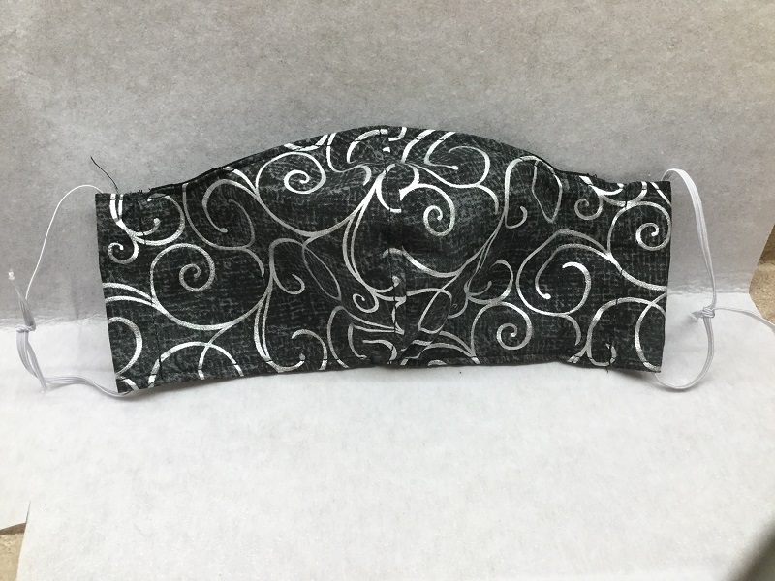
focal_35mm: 31
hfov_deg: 58.4
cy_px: 290
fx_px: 694
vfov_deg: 45.4
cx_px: 388
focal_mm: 3.3
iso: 50
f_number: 2.4
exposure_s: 1/30
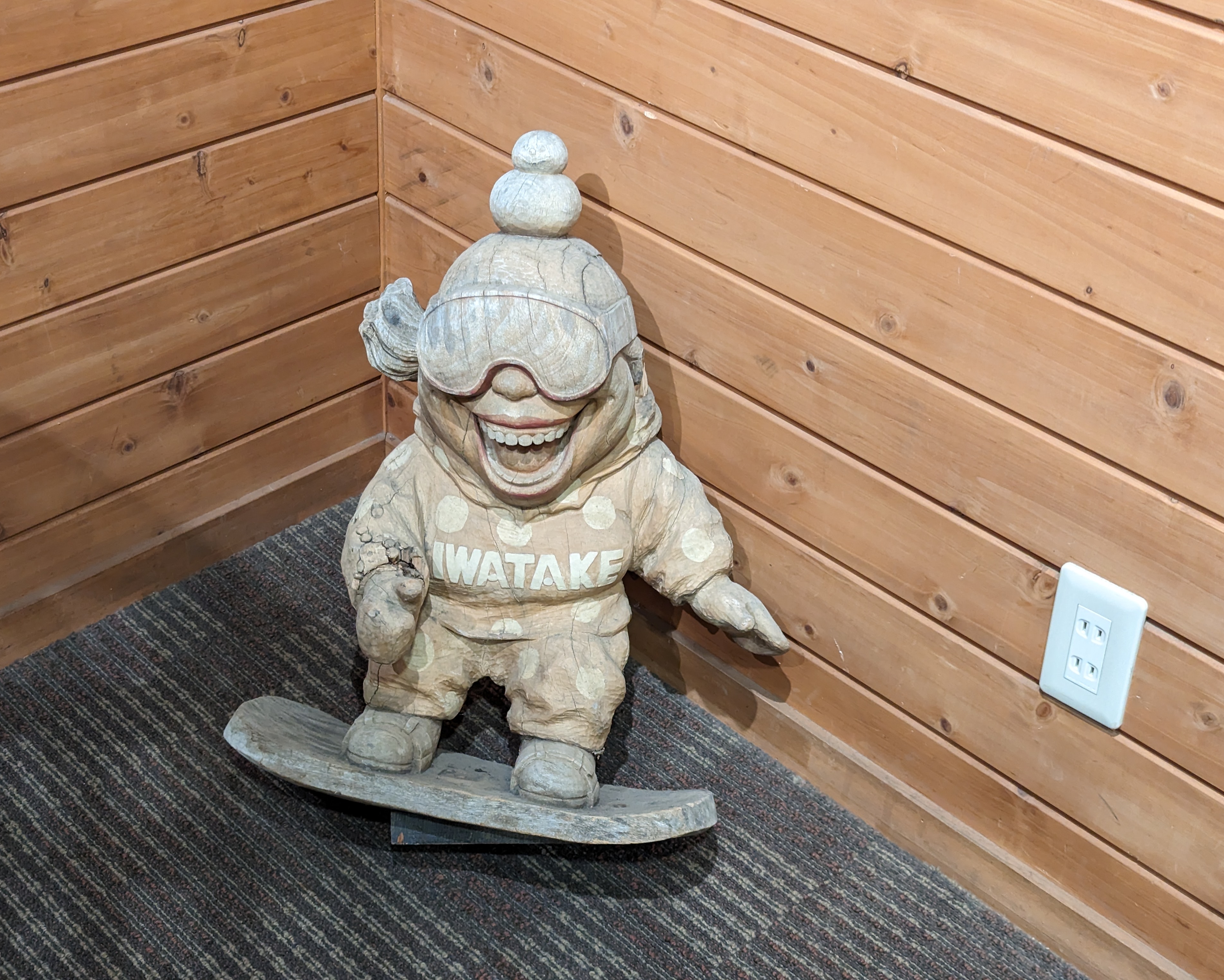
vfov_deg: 30.3
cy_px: 491
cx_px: 618
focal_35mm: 50
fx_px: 1811
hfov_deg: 37.3
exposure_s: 1/24
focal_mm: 6.81
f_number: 1.85
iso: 251
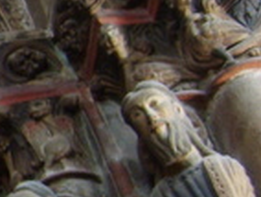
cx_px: -461
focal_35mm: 195
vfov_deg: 7.6
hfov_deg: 8.7
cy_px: 145
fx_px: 1473
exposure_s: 1/8
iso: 123
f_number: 2.8
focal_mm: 7.4
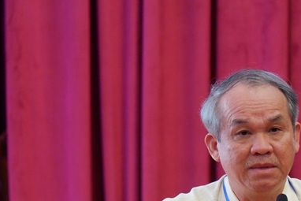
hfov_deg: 3.4
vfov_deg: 2.3
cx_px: 249
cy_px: 203
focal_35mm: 603
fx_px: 5043
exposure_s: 1/52
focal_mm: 192.9
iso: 3200
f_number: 6.4
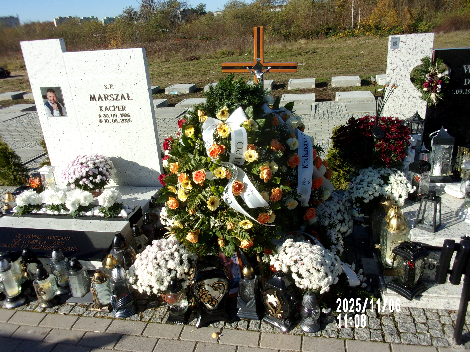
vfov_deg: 49.7
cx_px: 235
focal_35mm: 28
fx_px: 380
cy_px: 176
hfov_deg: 63.4
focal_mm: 5.1
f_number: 3.9
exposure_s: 1/680
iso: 80
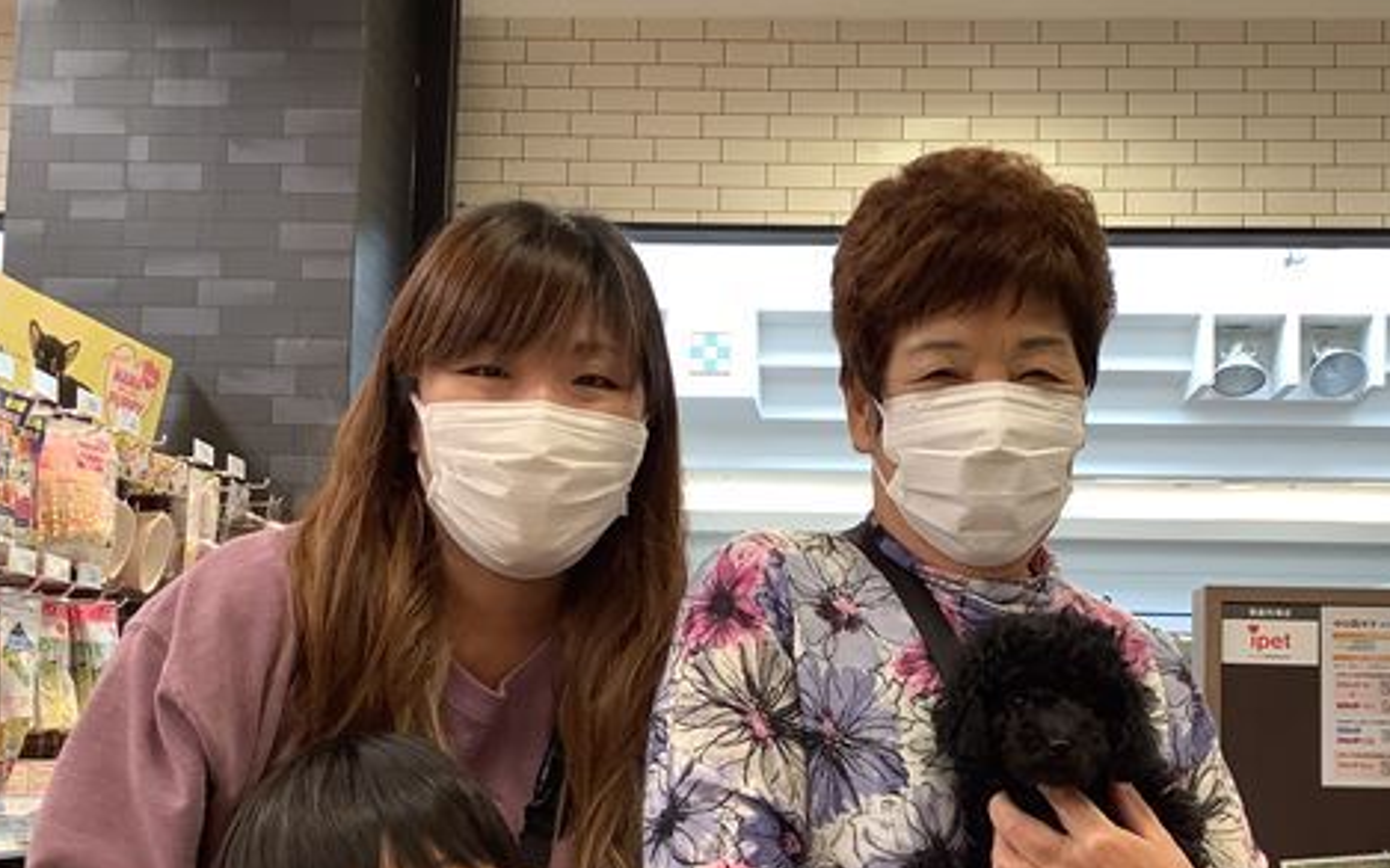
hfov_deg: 47.0
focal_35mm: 42
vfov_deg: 30.2
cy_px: 616
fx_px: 1591
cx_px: 800
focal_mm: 3.3
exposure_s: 1/60
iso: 64
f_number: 2.4
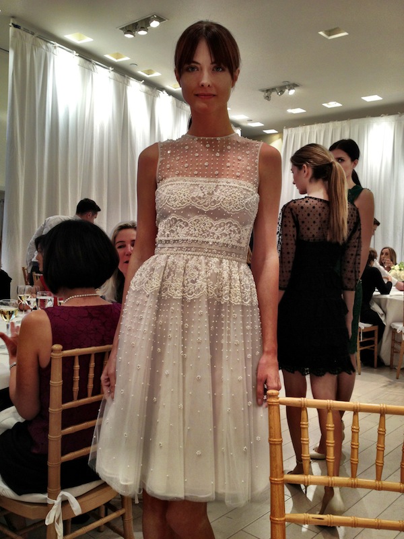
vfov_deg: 52.6
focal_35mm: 35
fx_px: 545
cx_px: 202
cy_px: 270
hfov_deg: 40.7
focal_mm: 4.28
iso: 64
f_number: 2.4
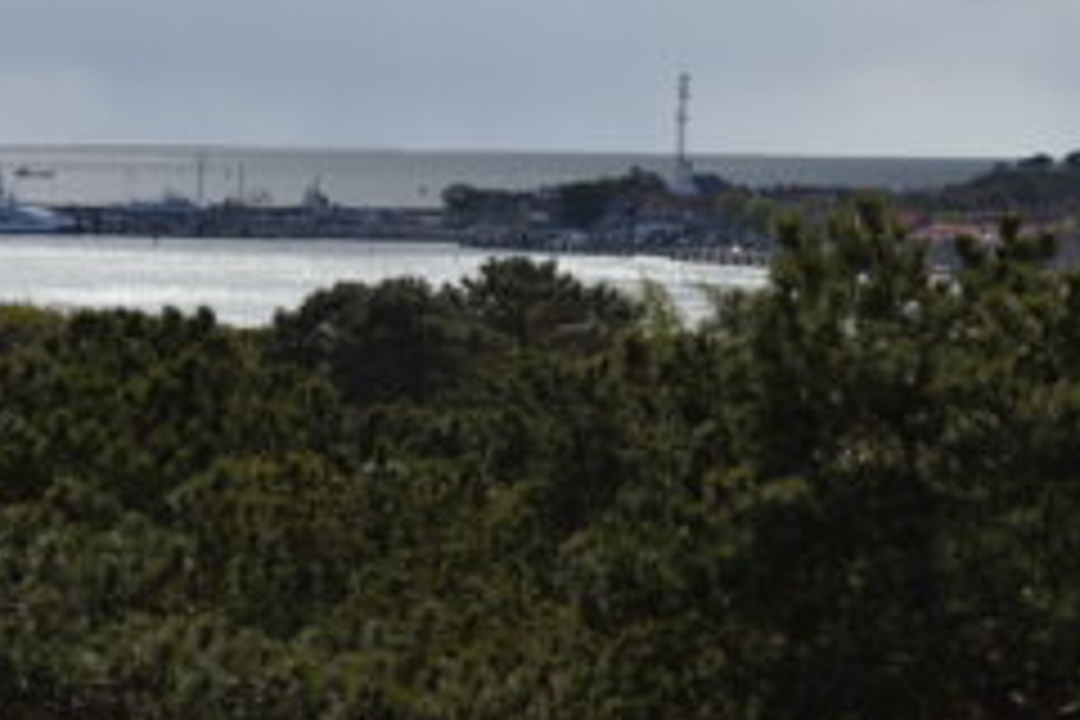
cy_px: 50
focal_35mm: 171
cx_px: 774
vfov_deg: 8.0
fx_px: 5130
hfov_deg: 12.0
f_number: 11
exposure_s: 1/2000
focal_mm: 82
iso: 800
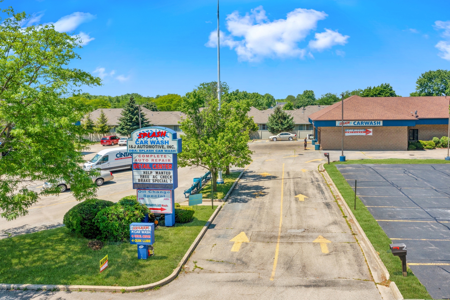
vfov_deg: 46.4
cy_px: 150
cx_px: 225
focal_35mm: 28
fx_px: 350
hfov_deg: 65.5
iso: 100
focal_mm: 10.26
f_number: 5.6
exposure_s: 1/500
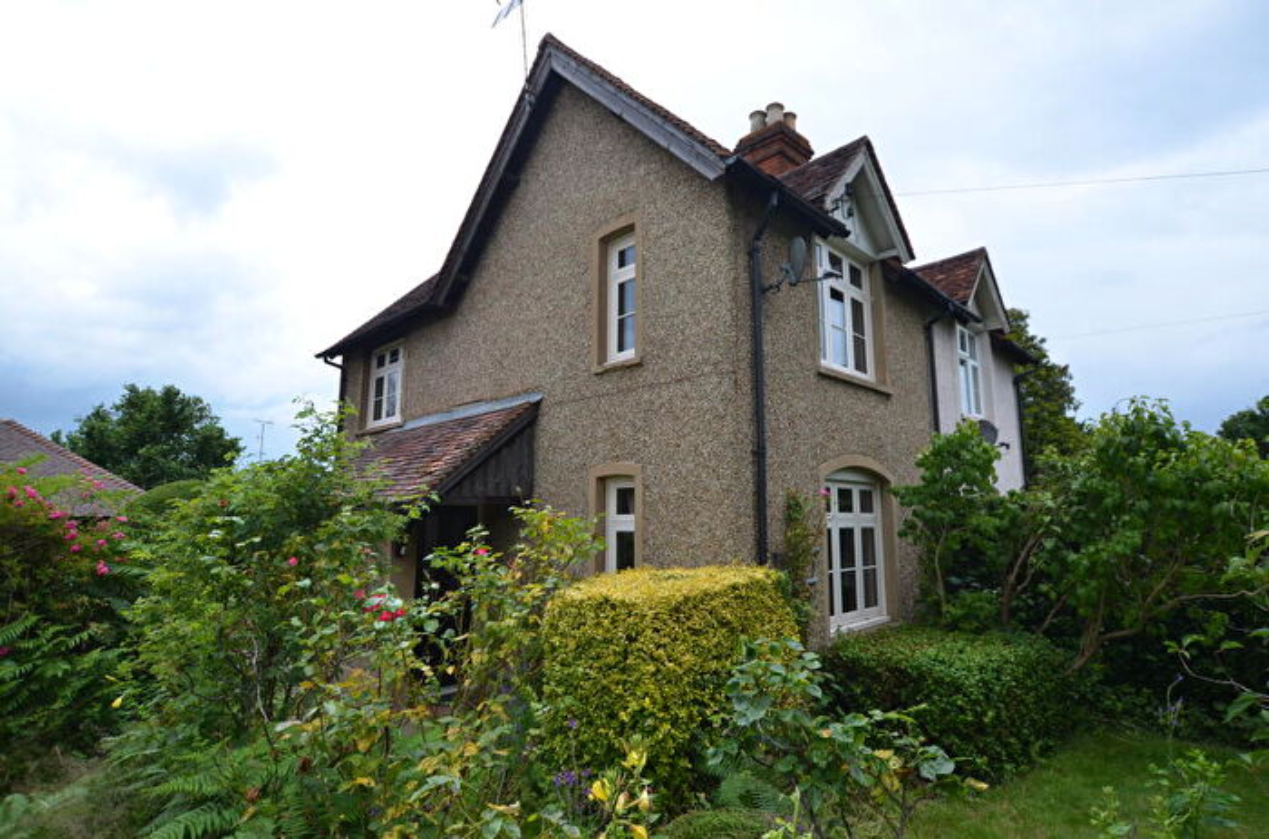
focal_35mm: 18
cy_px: 420
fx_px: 633
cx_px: 634
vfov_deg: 67.1
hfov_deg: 90.1
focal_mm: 12
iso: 100
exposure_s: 1/100
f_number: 5
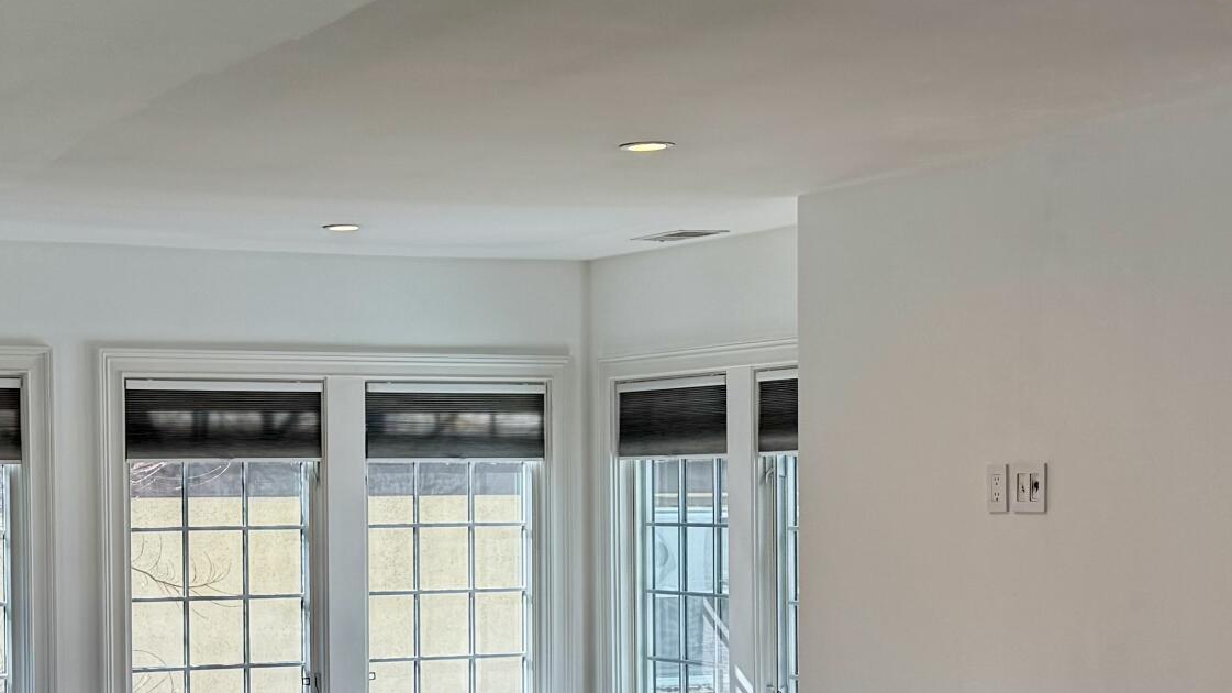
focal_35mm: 70
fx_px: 2286
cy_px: 561
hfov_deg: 29.9
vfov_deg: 17.1
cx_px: 382
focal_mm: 6.76
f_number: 1.78
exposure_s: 1/256
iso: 64
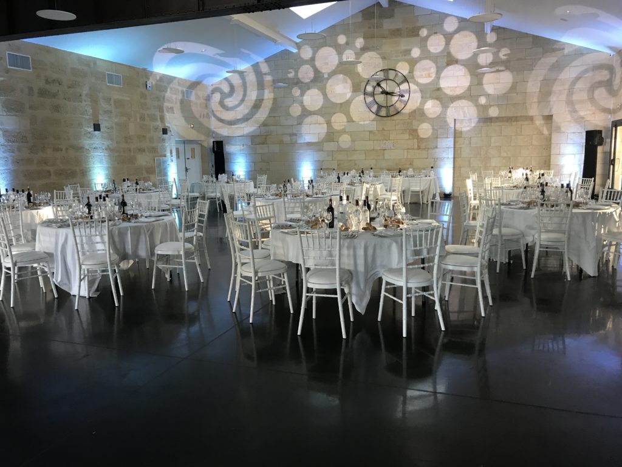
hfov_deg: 63.4
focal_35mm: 28
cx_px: 311
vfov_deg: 49.7
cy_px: 234
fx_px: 503
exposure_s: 1/20
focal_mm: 3.99
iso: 40
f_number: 1.8
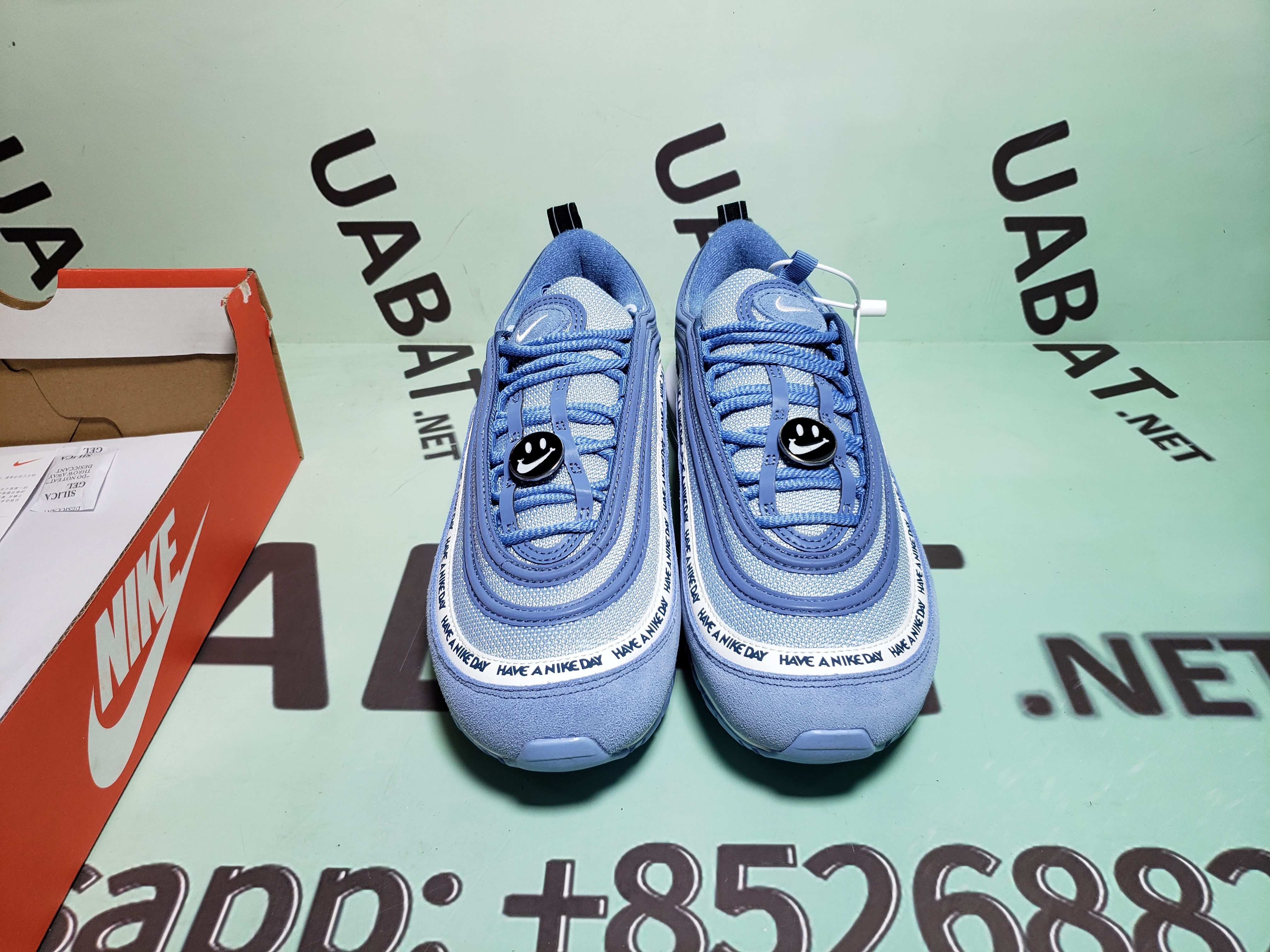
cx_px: 635
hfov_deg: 67.3
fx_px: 954
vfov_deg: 53.1
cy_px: 476
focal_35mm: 26
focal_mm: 4.3
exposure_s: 1/366
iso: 50
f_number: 1.5
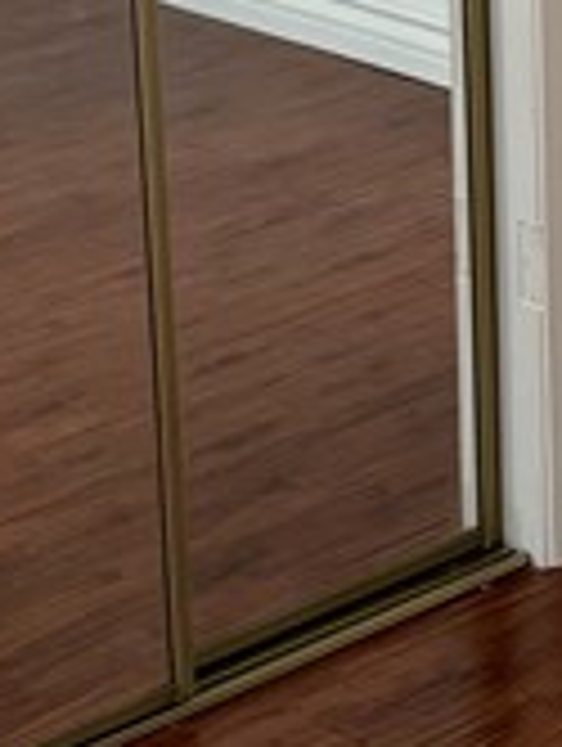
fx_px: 3196
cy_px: -144
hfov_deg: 9.4
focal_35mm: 148
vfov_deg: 13.0
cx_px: 1093
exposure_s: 1/60
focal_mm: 6.86
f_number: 1.78
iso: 500
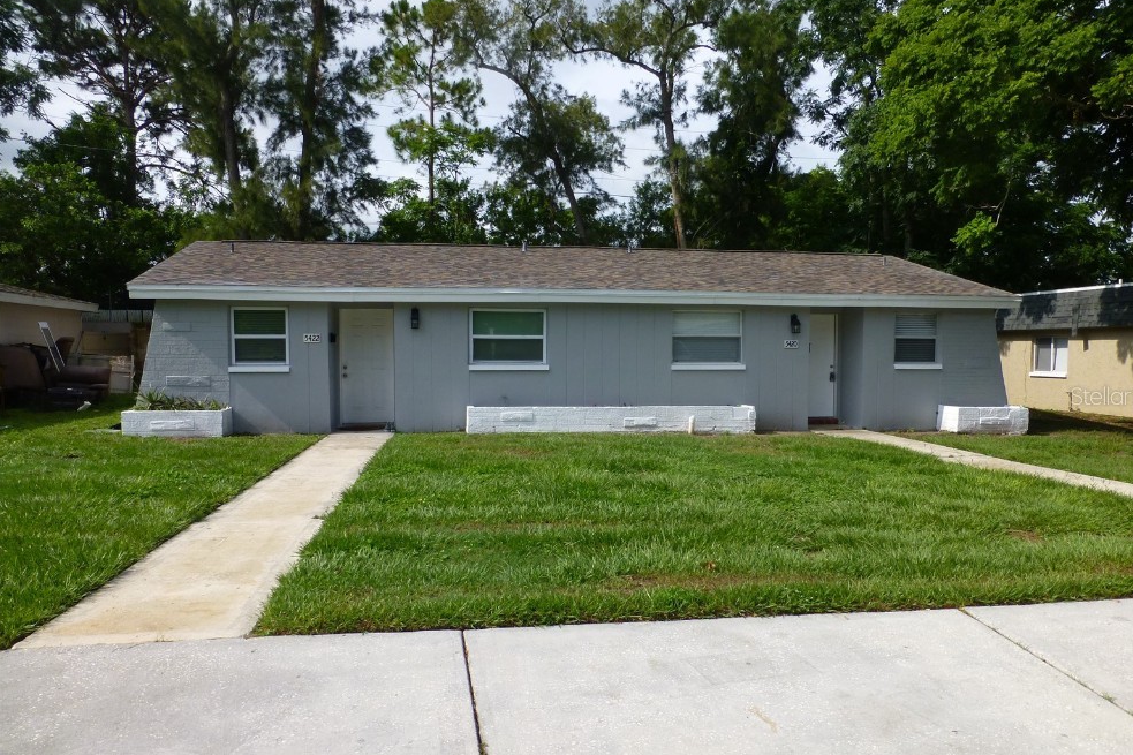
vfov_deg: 49.5
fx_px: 818
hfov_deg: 69.4
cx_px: 589
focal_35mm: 26
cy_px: 395
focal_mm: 4.3
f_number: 4
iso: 100
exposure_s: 1/800
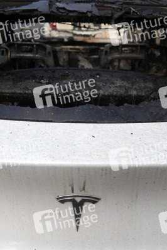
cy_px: 125
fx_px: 314
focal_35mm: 45
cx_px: 84
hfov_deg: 29.8
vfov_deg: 43.6
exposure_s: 1/1000
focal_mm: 30
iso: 640
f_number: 7.1
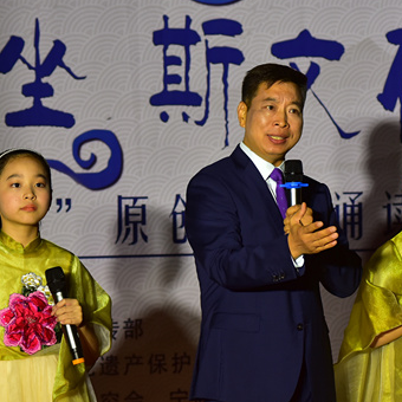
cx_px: 189
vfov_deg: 8.3
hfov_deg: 8.3
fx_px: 2759
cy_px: 244
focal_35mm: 210
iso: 640
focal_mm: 105
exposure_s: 1/160
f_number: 4
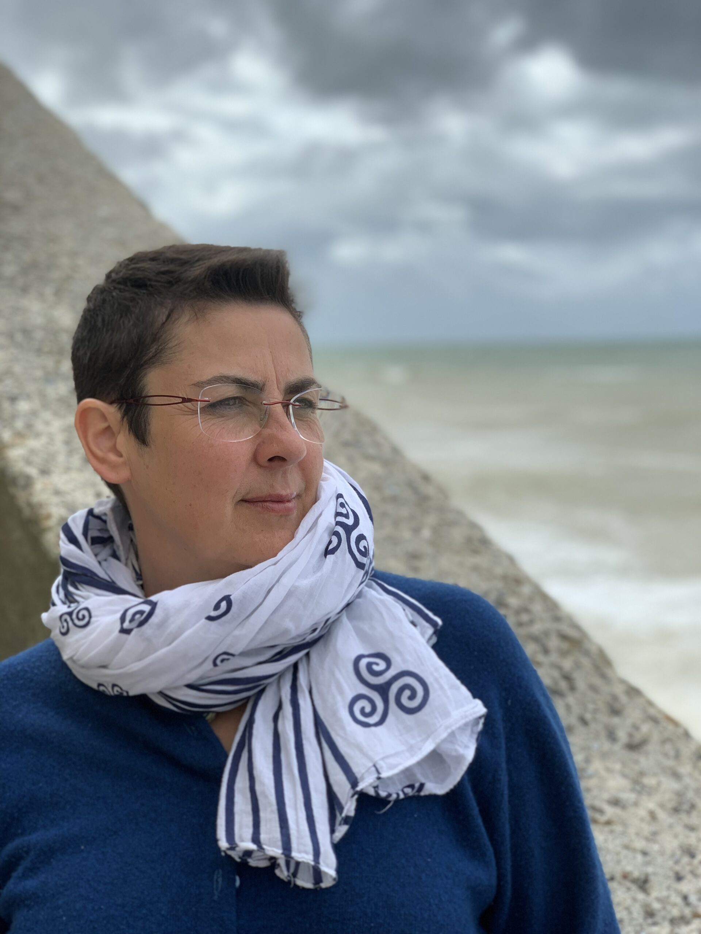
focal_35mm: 52
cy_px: 467
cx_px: 350
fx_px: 1404
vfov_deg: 36.8
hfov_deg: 28.0
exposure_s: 1/639
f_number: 2.4
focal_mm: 6
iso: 16
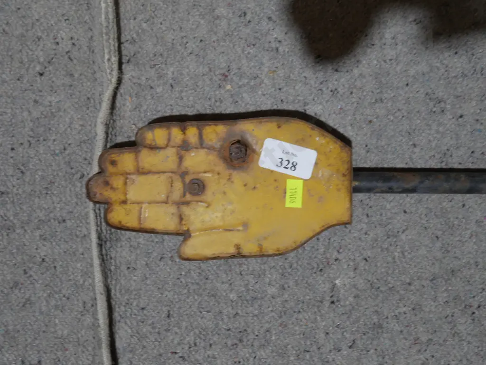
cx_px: 243
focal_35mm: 38
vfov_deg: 37.7
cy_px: 182
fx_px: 534
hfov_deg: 49.0
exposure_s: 1/60
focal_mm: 19
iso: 500
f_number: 5.6
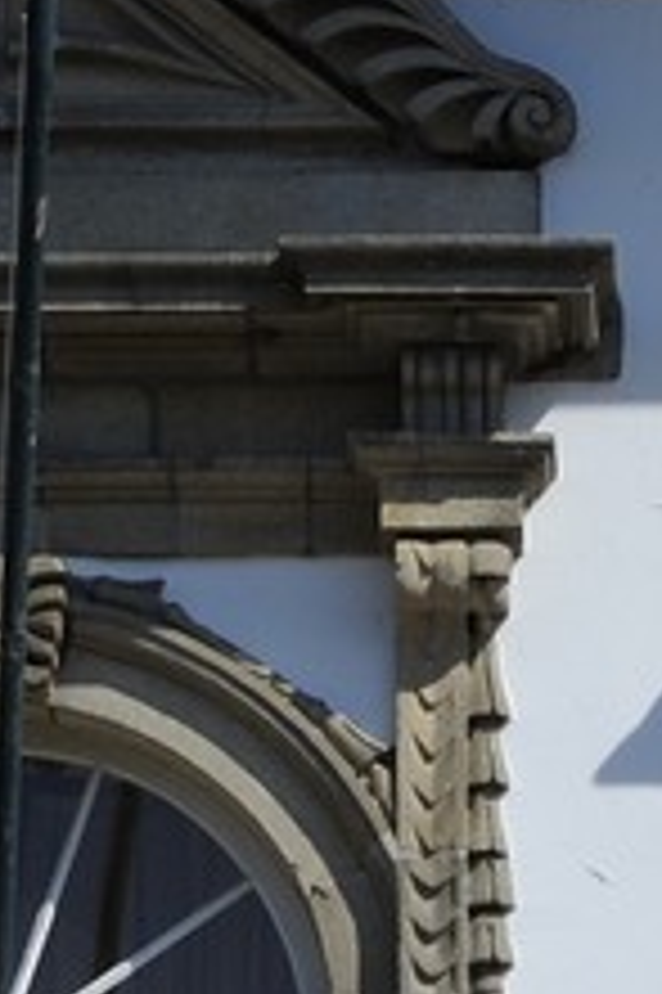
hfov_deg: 2.7
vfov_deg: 4.0
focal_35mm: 506
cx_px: 1630
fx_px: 13978
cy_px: 2820
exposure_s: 1/160
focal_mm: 70
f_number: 18
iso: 200
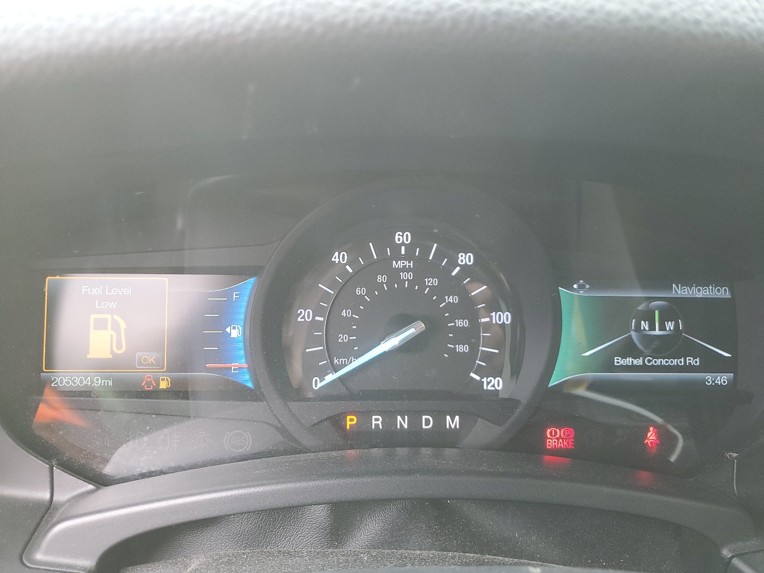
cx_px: 382
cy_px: 286
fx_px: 574
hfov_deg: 67.3
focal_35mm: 26
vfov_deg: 53.1
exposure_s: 1/60.2
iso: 84
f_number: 1.5
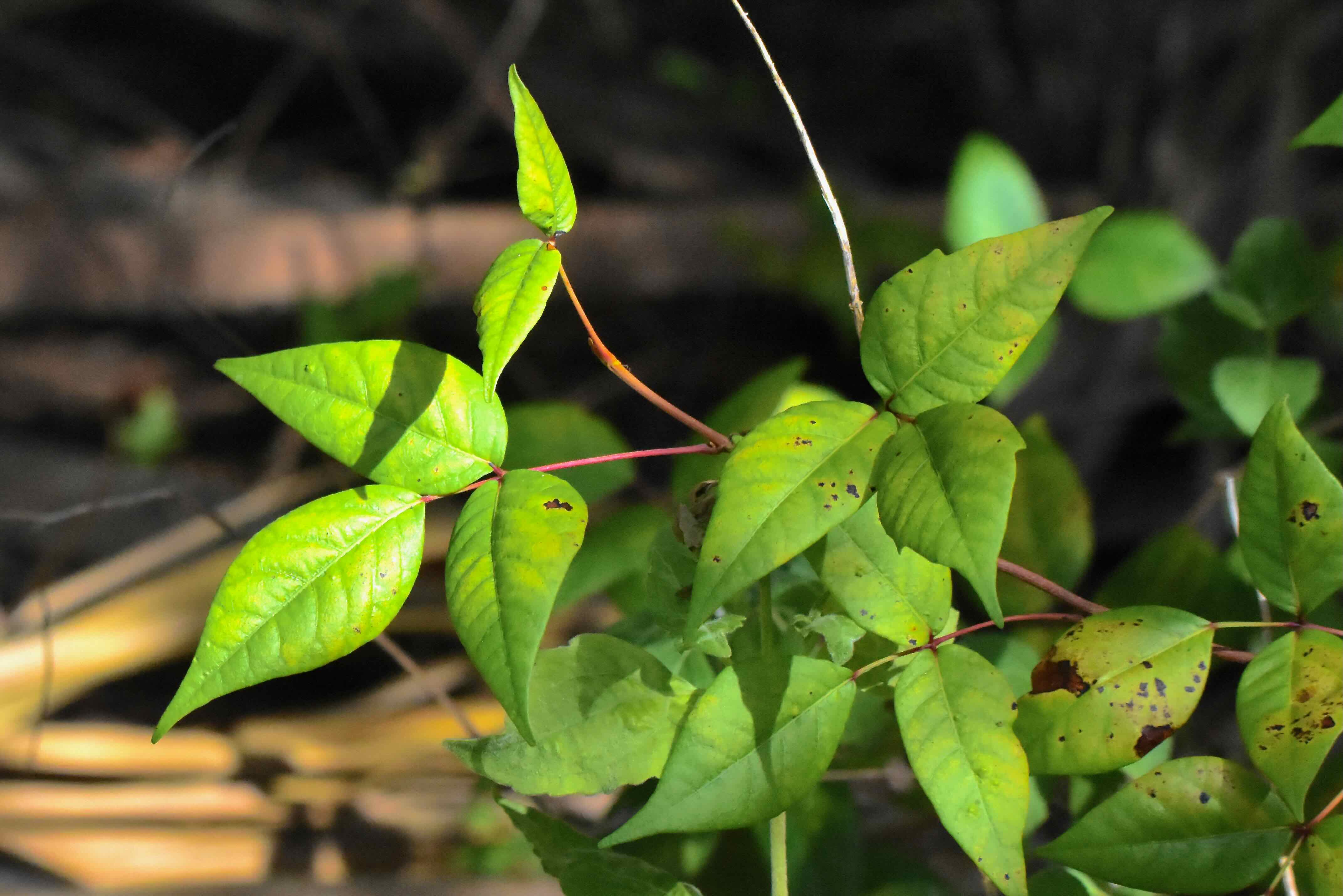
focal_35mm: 225
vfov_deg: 6.1
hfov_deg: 9.1
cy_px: 448
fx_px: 8393
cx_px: 672
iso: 8000
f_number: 10
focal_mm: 150
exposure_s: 1/6400
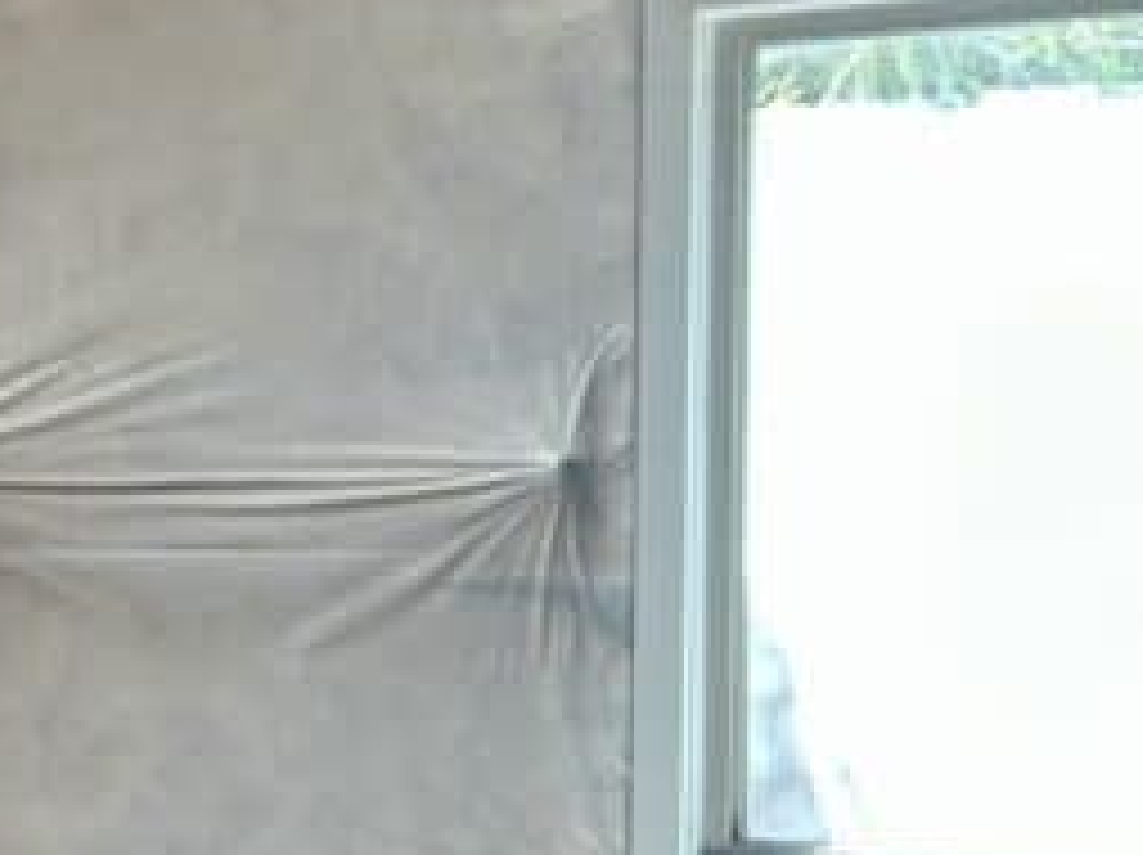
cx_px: -698
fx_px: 3464
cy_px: 756
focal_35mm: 105
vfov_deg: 13.9
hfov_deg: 16.6
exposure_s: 1/106
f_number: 1.5
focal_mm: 5.7
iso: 125
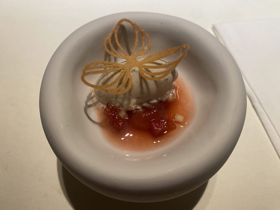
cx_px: 140
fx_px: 202
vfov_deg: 54.9
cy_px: 105
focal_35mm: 25
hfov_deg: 69.4
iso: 100
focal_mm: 4.25
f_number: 1.8
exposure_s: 1/50
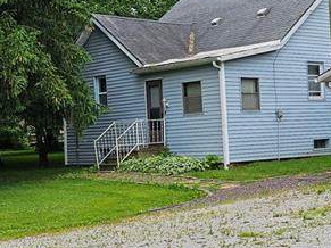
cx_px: 308
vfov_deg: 18.2
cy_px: 134
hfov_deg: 23.4
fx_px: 774
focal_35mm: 81
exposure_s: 1/135
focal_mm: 6.3
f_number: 1.7
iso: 10
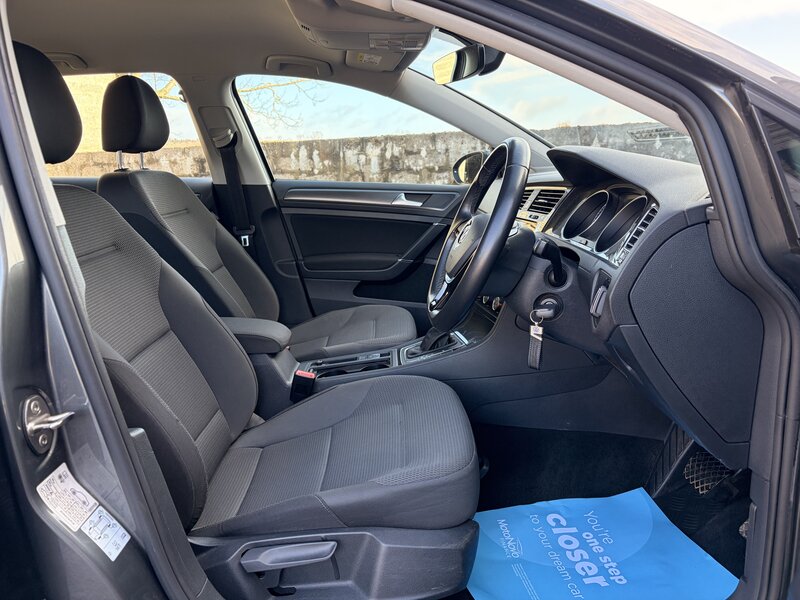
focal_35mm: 26
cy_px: 300
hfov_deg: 67.3
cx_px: 400
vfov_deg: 53.1
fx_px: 601
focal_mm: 5.96
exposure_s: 1/232
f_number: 1.6
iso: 125
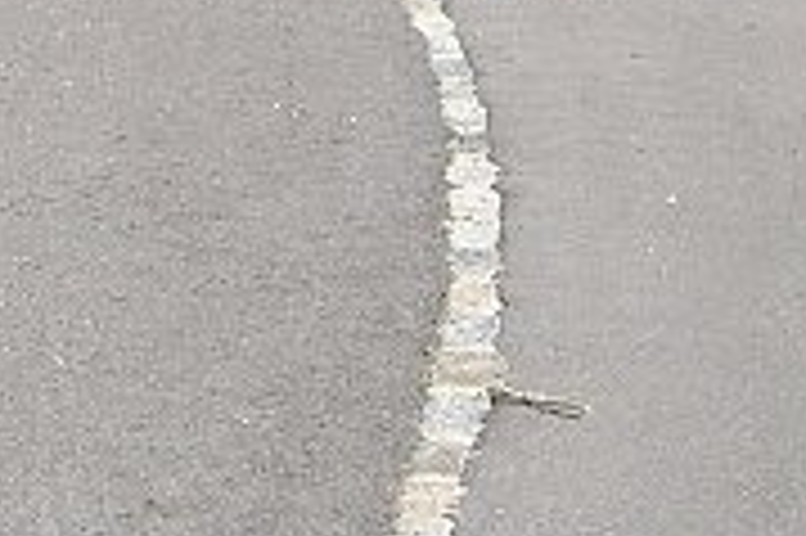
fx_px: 3959
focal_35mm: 177
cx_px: -306
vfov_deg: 7.3
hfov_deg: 11.3
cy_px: -662
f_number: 4.4
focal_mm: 6.3
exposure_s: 1/500
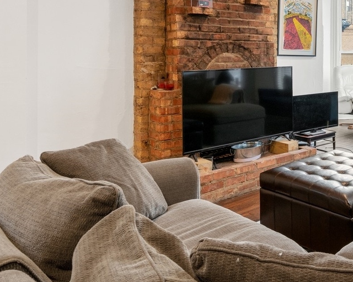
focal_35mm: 38
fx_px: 397
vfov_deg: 37.6
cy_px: 53
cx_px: 343
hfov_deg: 42.3
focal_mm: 16
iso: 320
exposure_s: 1/3
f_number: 7.1
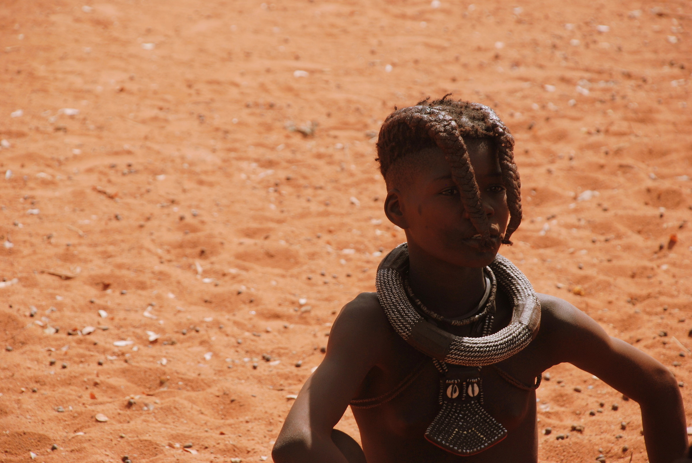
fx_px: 3233
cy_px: 232
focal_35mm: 168
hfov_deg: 12.2
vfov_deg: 8.2
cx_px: 346
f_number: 5.6
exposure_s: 1/400
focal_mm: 112
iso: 200
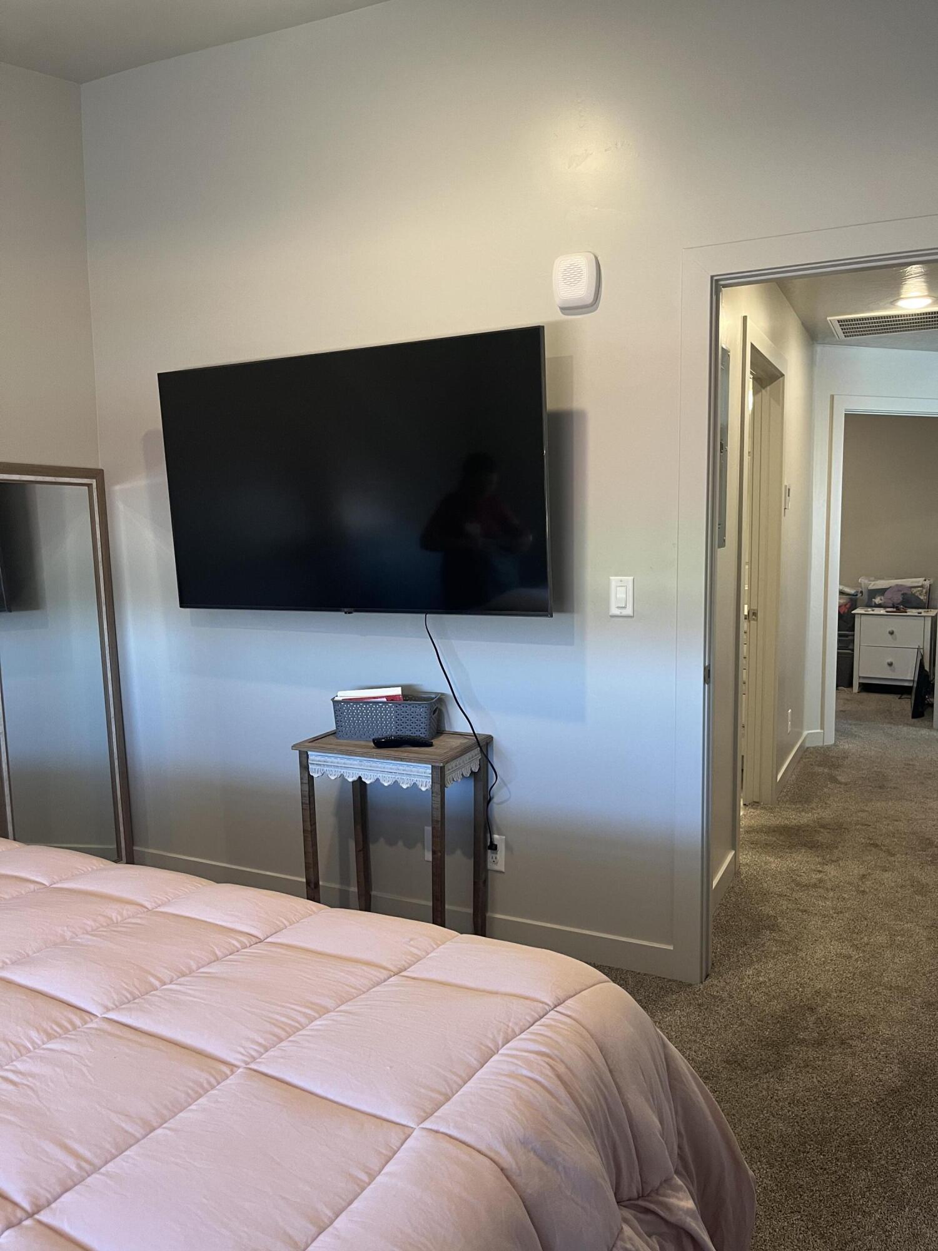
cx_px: 469
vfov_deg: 67.3
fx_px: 939
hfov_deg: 53.1
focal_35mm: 26
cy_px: 626
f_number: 1.6
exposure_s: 1/60
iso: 100
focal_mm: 5.1
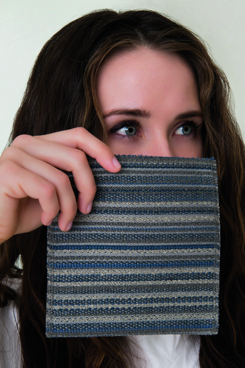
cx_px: 132
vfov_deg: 22.1
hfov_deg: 14.9
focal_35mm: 92
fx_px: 938
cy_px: 205
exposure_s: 1/125
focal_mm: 80
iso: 160
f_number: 11
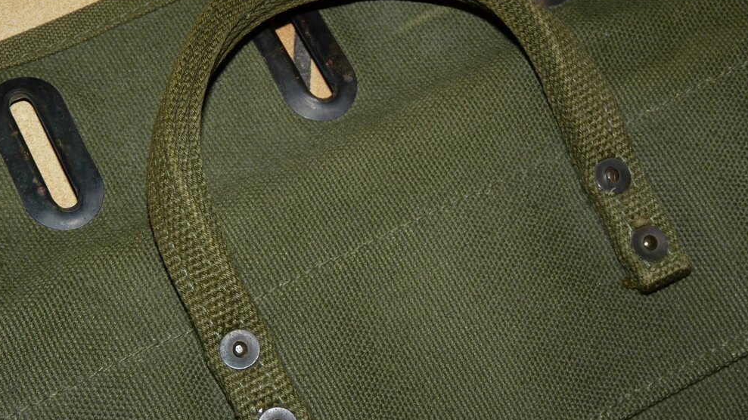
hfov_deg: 26.9
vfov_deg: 15.3
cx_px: 383
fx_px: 1567
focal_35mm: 79
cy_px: 207
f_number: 3.4
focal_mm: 12.4
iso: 100
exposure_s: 1/40
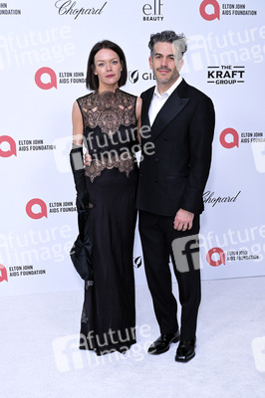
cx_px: 132
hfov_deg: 25.5
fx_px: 586
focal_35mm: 53
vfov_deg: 37.5
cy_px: 199
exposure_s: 1/250
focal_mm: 53
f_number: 5.6
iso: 4000
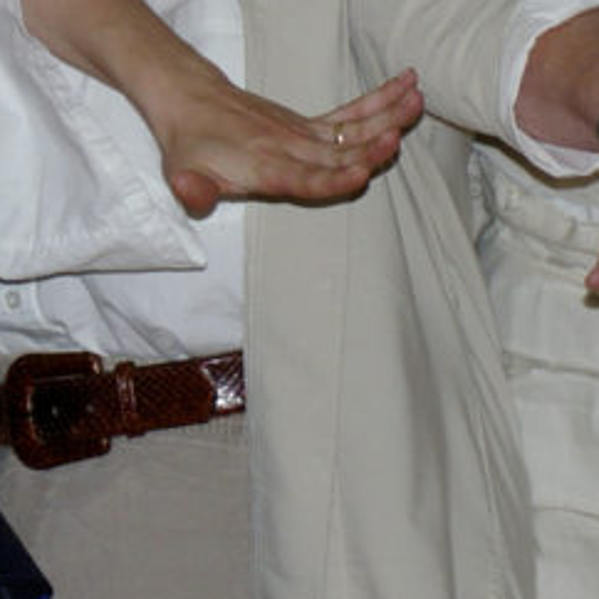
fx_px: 7420
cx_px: 57
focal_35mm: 379
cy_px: -204
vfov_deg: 4.6
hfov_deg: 4.6
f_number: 5.6
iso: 800
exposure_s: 1/100
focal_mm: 70
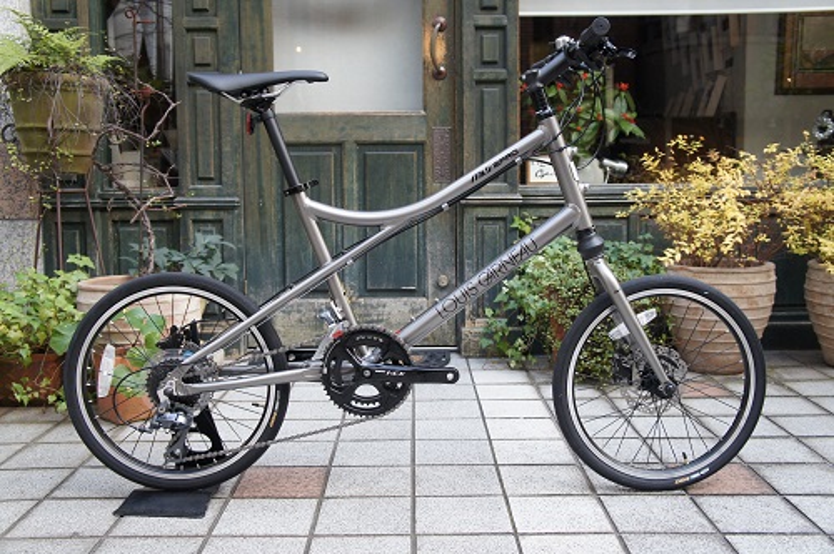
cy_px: 277
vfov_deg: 35.4
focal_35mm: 38
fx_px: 868
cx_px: 417
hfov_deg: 51.3
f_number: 4
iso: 500
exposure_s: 1/160
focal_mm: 25
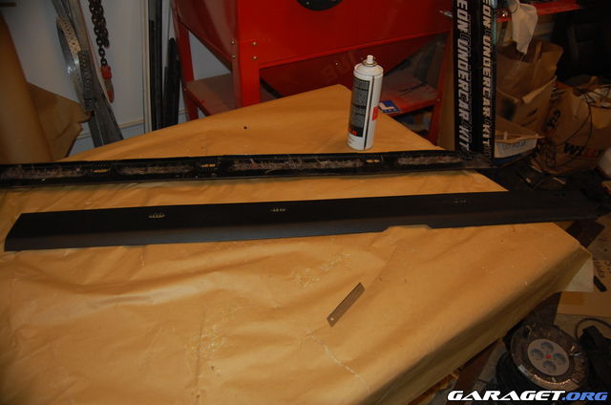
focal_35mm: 27
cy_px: 202
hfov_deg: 67.5
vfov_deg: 47.7
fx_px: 457
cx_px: 306
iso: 400
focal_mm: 18
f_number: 3.5
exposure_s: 1/60
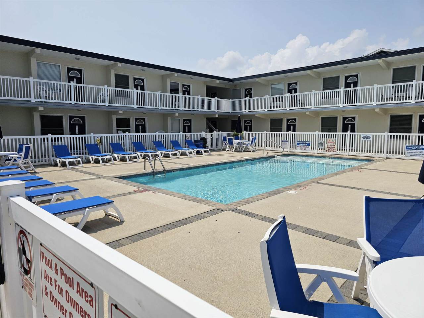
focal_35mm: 23
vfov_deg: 58.9
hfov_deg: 73.9
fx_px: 282
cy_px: 159
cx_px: 212
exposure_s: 1/2128
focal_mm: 6.3
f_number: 1.7
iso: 10
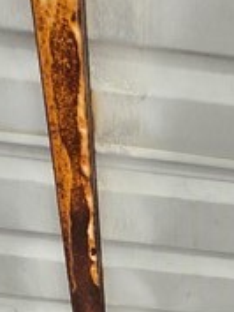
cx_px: 181
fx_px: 675
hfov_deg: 19.5
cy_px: 783
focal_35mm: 75
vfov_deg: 14.3
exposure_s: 1/60
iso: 160
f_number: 2.2
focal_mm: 1.7
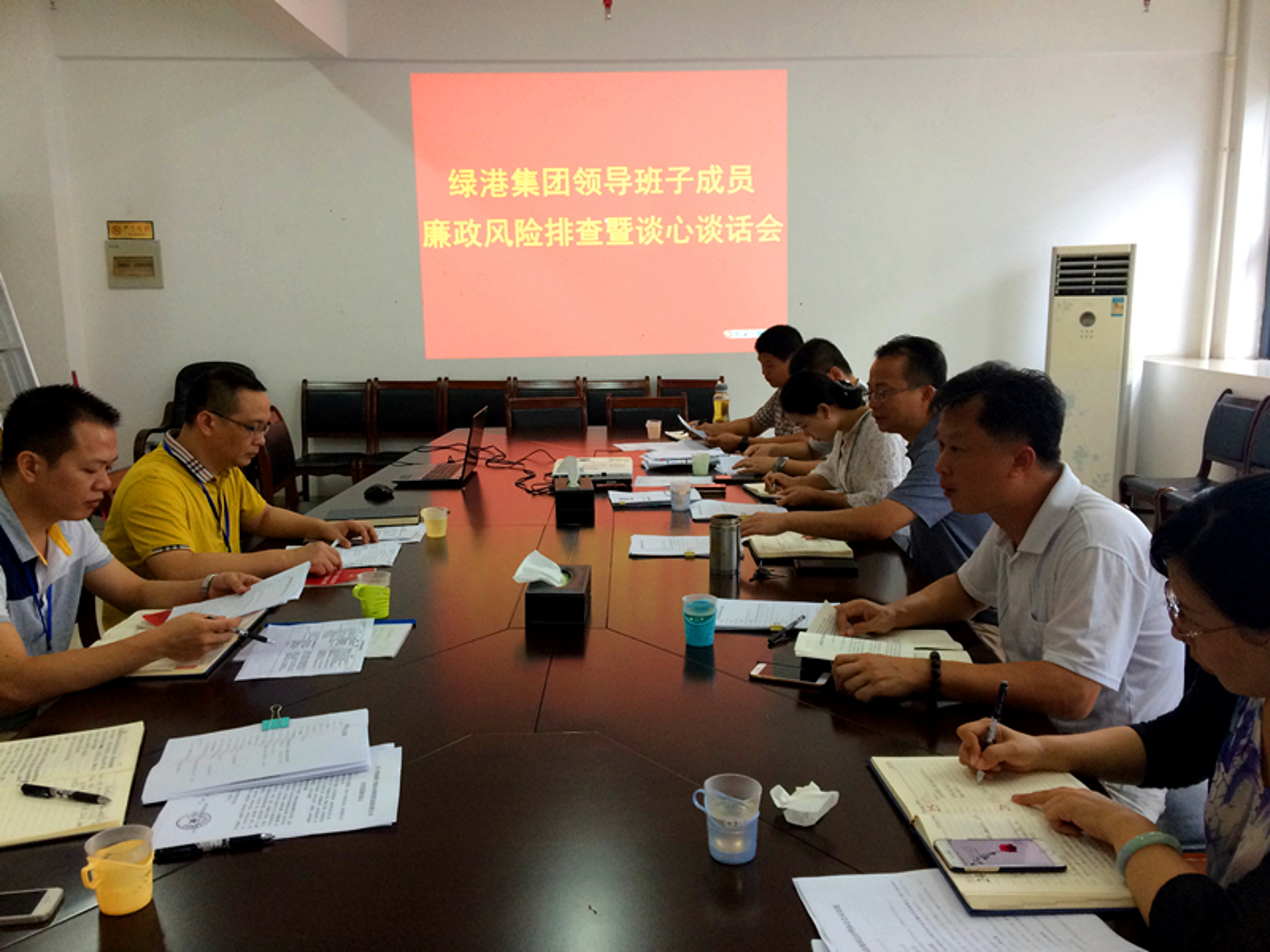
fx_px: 1064
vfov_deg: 48.2
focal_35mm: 29
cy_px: 476
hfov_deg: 61.7
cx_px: 635
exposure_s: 1/33
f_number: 2.2
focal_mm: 4.15
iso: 80
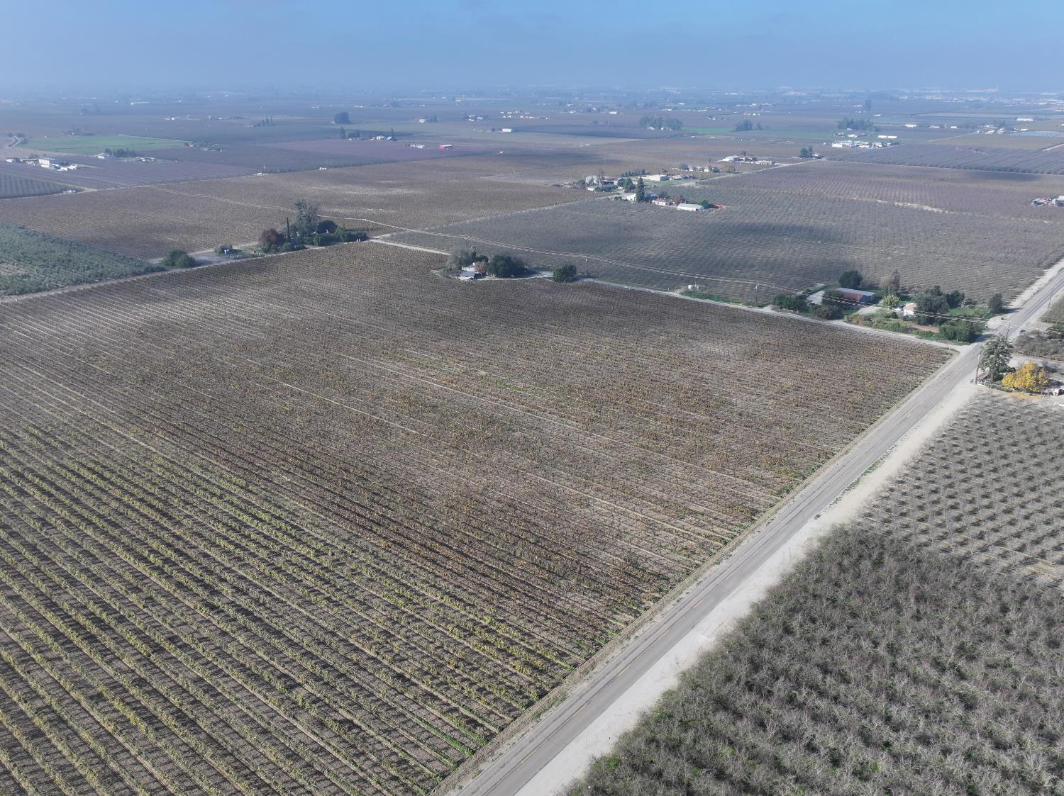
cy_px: 398
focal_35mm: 24
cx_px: 532
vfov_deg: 56.8
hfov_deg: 71.6
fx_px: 737
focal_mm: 12.29
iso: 120
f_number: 2.8
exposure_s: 1/1250
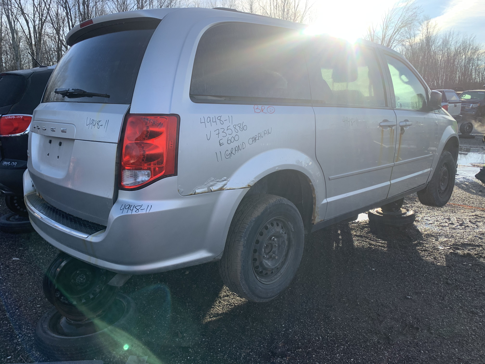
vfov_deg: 53.1
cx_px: 242
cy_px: 182
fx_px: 364
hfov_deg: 67.3
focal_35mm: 26
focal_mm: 4.25
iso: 25
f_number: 1.8
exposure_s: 1/664
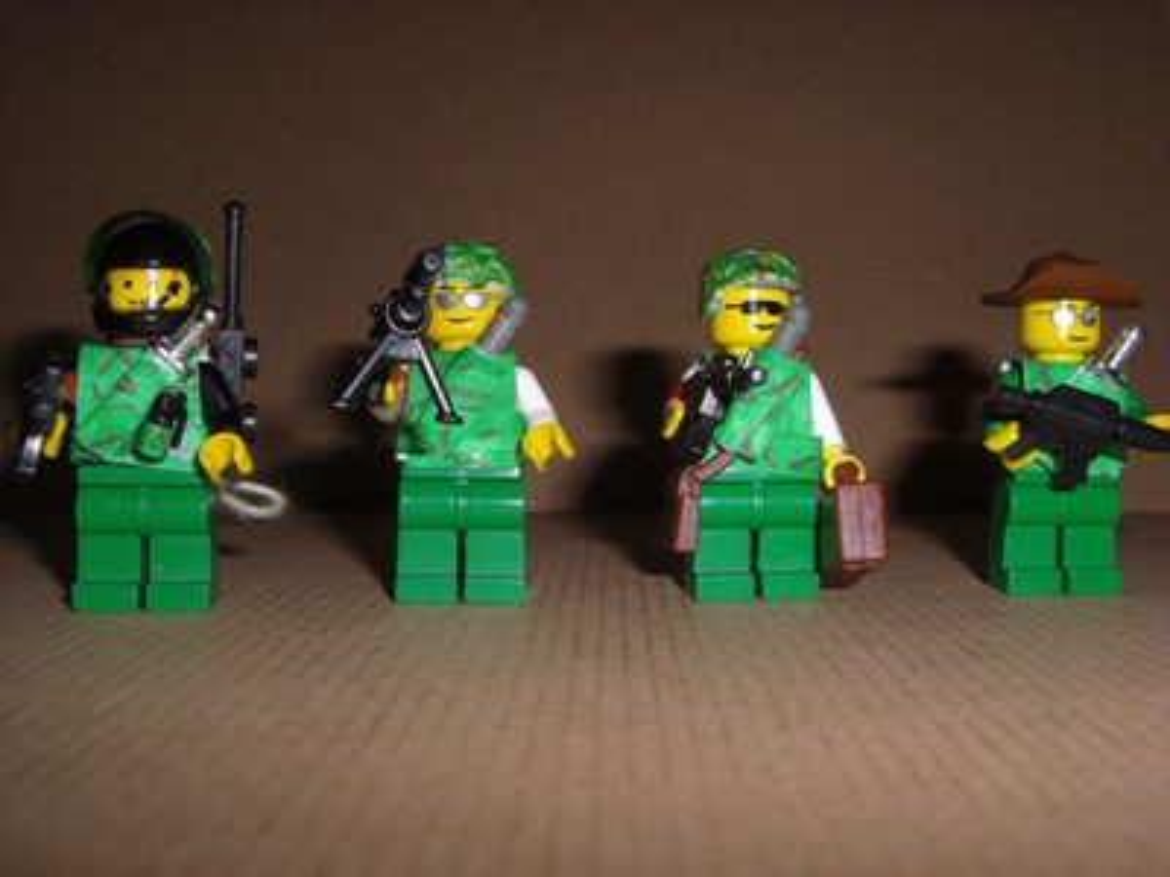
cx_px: 585
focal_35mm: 38
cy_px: 438
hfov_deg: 49.0
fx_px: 1284
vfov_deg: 37.7
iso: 64
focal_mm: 6.2
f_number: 8
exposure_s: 1/30
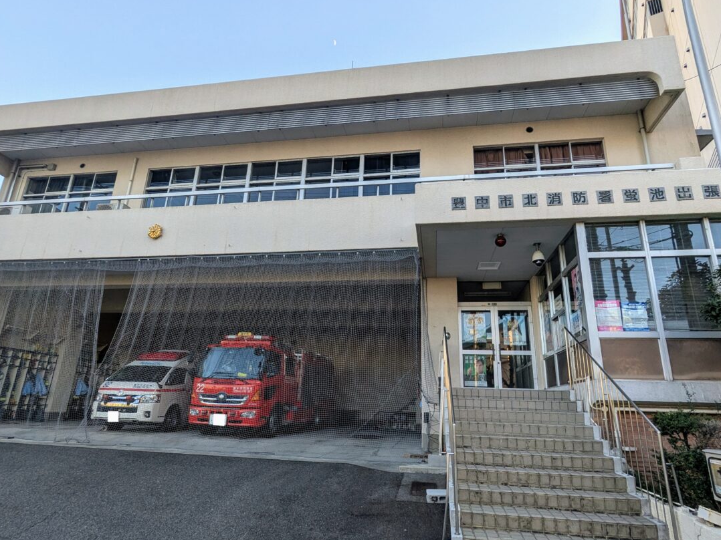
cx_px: 369
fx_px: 396
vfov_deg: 68.5
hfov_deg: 84.7
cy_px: 292
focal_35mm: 19
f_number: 2.2
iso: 40
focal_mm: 2.35
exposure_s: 1/274
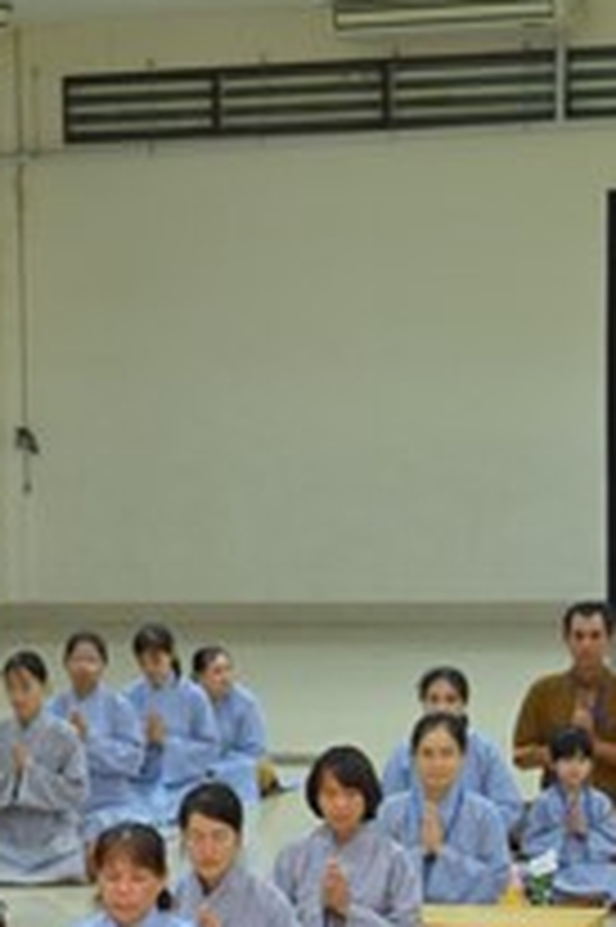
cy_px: 909
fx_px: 4062
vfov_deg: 12.9
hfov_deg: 8.5
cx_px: -308
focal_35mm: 158
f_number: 4
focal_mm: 50
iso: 1250
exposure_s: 1/100
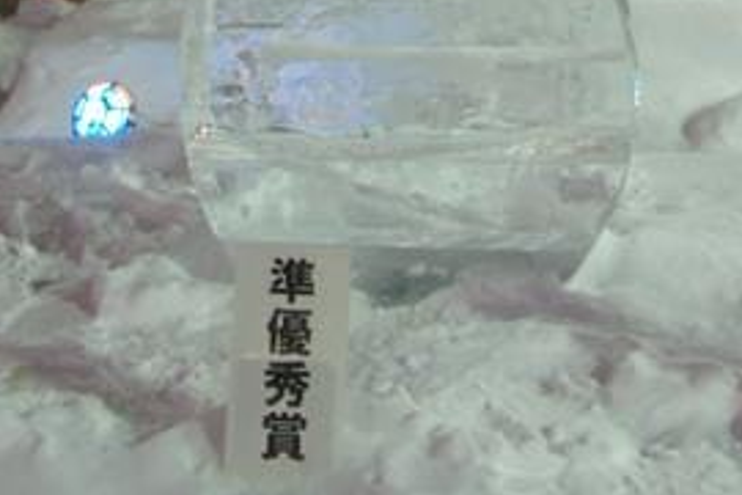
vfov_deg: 14.1
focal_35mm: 80
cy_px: -514
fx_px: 1649
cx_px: 508
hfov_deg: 25.2
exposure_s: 1/30
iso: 400
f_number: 3.5
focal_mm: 18
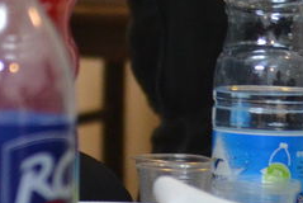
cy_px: -265
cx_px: -194
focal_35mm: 614
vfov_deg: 2.2
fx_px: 5174
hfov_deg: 3.3
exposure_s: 1/100
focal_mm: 70
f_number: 2.8
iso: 800
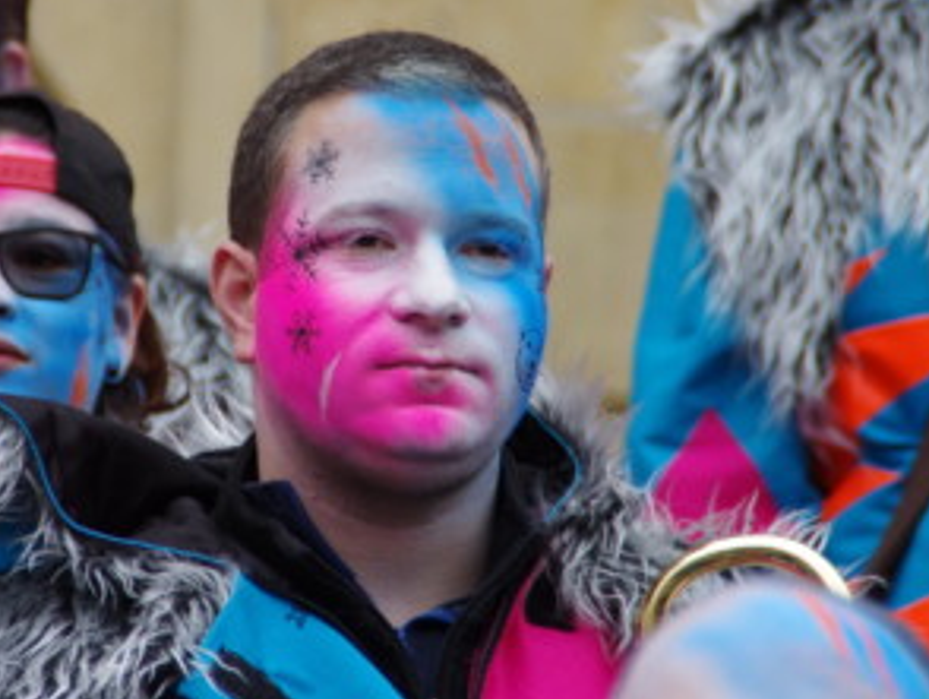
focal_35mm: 489
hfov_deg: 4.1
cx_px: 322
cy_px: 261
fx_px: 13134
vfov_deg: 3.0
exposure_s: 1/250
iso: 800
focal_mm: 200
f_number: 6.3
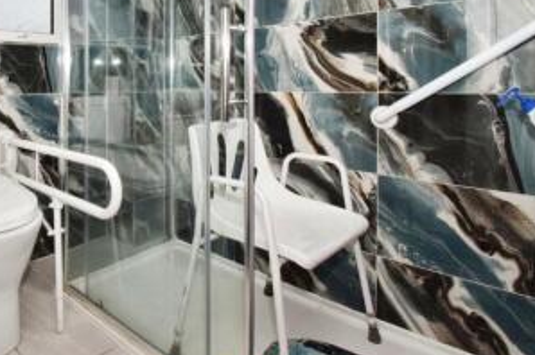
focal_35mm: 24
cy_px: 83
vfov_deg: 50.5
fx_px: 356
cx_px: 115
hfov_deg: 67.6
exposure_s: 1/60
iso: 1000
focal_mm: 10
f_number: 20
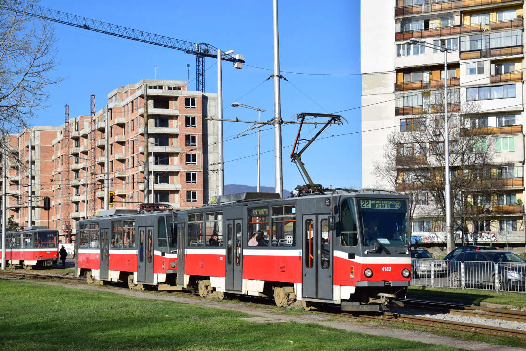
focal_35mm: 75
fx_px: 1096
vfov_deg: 18.2
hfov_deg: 27.0
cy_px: 176
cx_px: 263
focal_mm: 50
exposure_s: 1/1000
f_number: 6.3
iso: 200
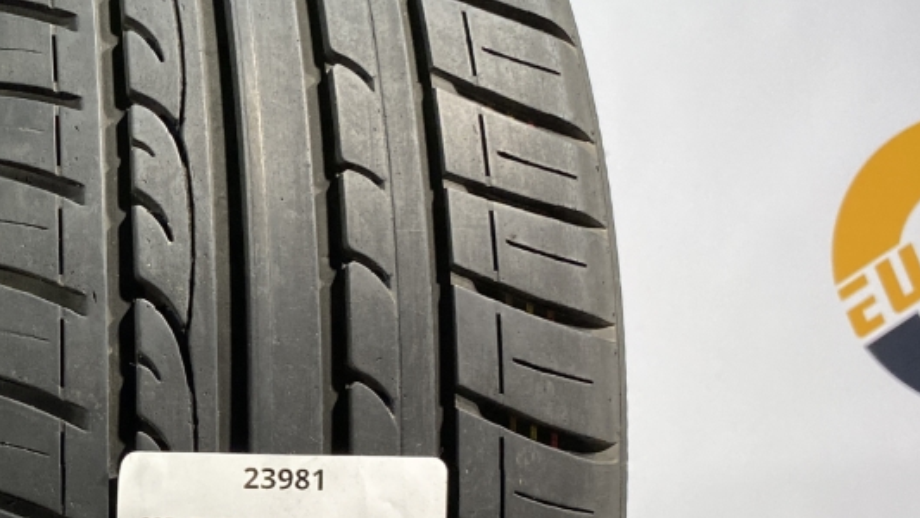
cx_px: -150
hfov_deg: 27.7
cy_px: 370
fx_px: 1659
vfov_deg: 17.7
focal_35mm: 68
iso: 100
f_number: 1.8
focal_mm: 4.25
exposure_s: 1/100
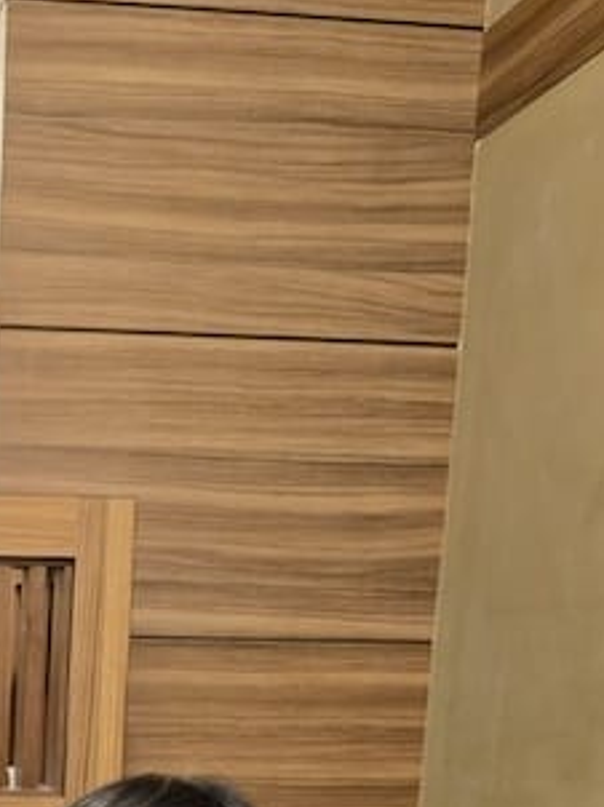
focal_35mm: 61
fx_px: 1421
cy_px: 994
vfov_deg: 27.5
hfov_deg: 21.8
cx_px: -160
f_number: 1.7
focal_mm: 6.3
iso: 640
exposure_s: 1/120
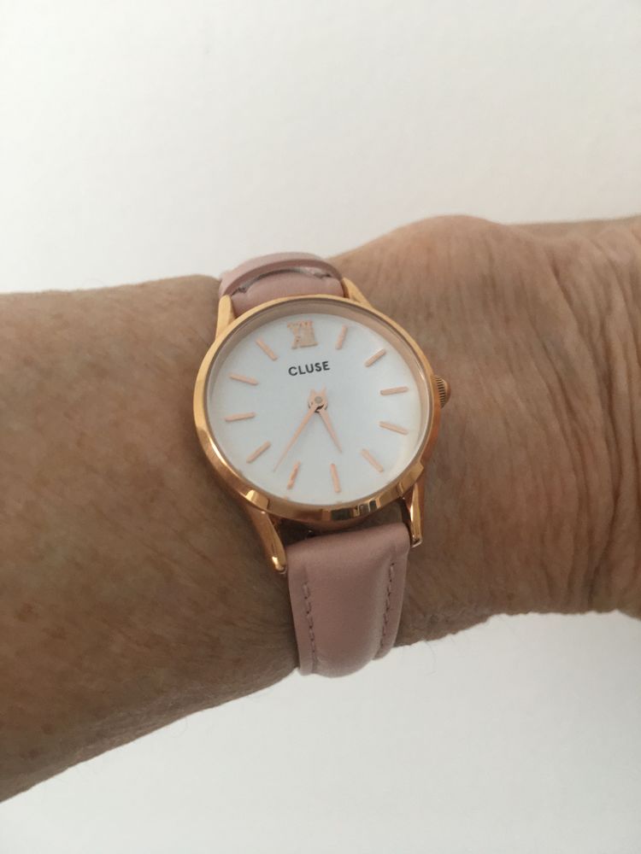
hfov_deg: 48.2
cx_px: 320
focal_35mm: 29
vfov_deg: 61.7
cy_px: 427
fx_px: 716
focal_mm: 4.15
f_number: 2.2
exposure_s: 1/20
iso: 200
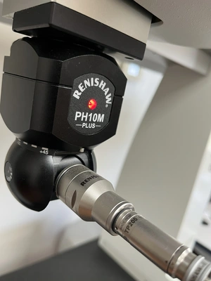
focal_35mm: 26
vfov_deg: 67.3
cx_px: 106
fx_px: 211
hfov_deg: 53.1
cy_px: 140
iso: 125
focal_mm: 5.1
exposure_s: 1/60
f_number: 1.6
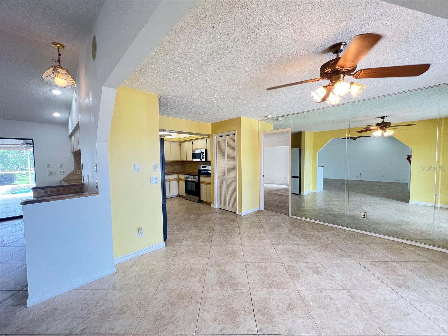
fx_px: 168
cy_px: 168
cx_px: 224
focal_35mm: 13
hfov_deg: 106.2
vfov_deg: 89.9
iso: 125
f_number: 1.8
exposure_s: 1/60
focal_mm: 1.57
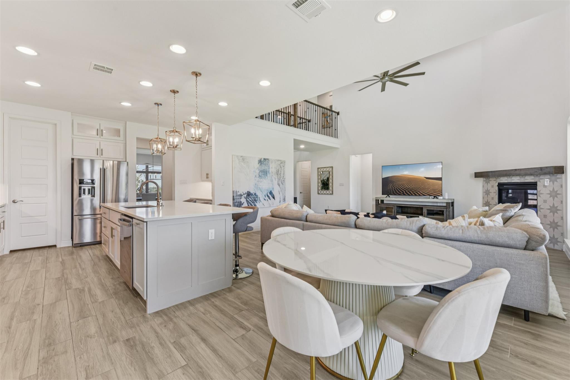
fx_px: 222
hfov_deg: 104.3
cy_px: 190
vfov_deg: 81.2
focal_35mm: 14
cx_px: 285
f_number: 8
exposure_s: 1/13
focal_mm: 14
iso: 100
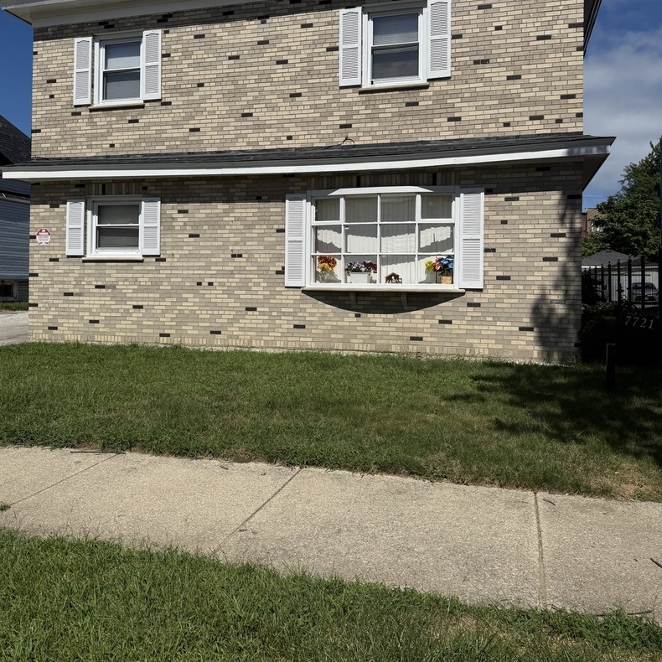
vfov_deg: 55.2
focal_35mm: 29
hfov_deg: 55.6
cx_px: 332
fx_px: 627
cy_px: 266
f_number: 1.78
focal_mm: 6.76
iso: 80
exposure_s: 1/10309
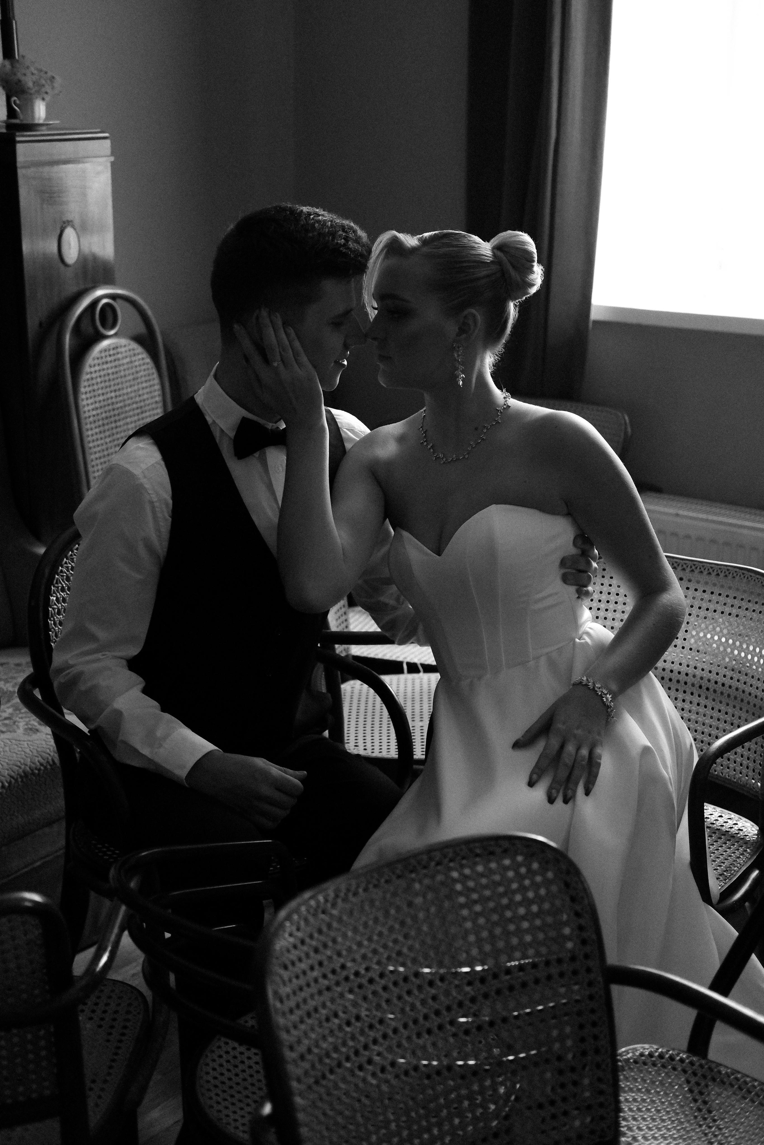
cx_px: 382
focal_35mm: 53
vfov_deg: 37.5
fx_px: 1687
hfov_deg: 25.5
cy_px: 572
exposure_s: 1/125
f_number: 2
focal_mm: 35
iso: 2500
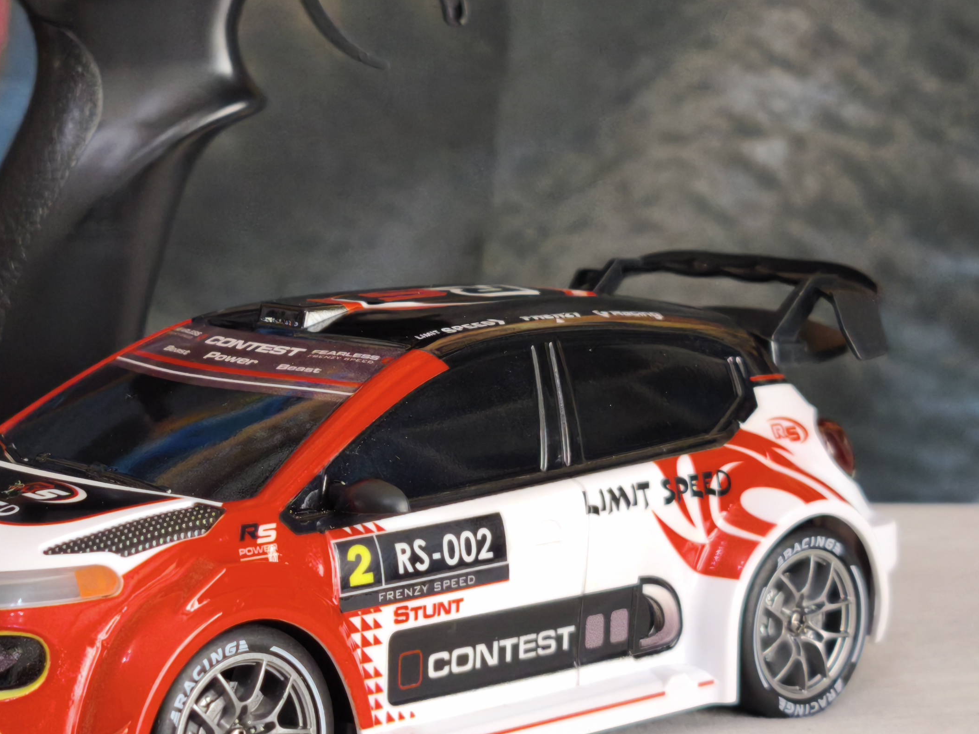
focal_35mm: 89
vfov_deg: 16.6
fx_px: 2517
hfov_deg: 21.8
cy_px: 298
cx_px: 249
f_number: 1.6
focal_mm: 6.57
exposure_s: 1/99.9
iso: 400
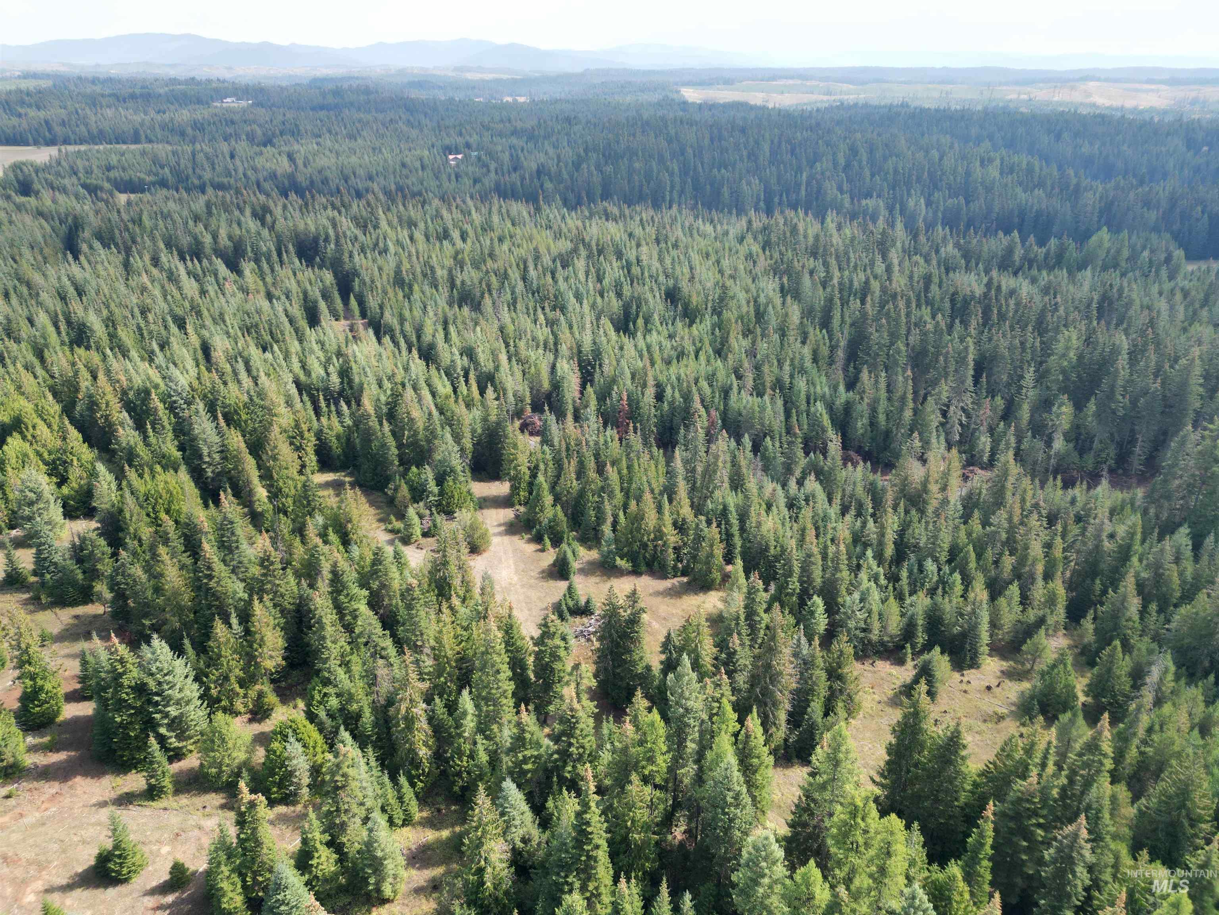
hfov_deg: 71.6
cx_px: 610
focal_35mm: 24
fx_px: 845
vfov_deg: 56.8
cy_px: 458
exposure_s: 1/1000
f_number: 1.7
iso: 130
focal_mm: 6.72
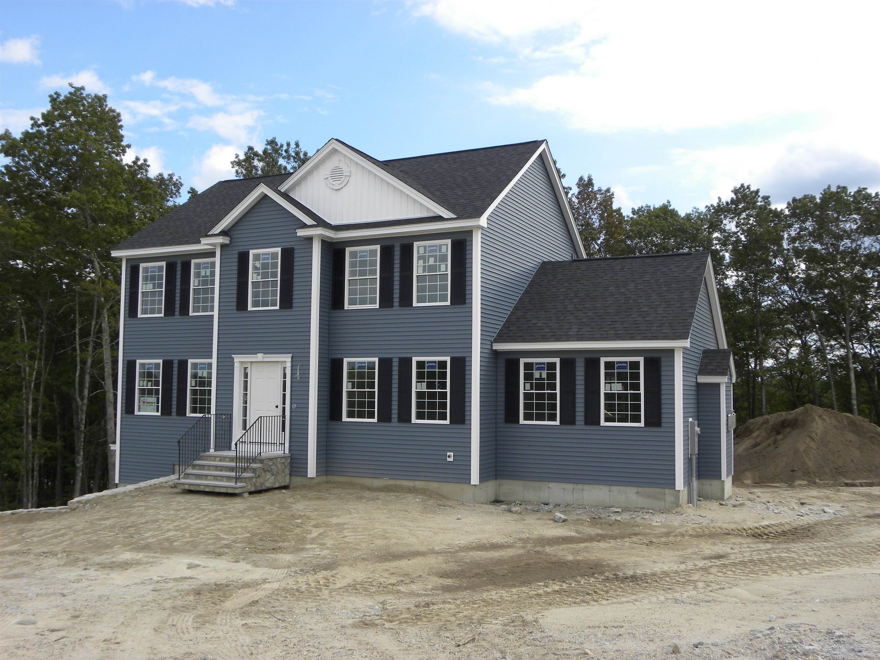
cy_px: 330
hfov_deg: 55.4
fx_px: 839
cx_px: 440
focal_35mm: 33
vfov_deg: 42.9
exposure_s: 1/283
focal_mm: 5.9
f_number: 5
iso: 64
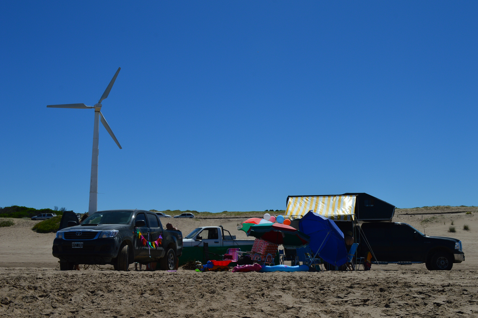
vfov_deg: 31.8
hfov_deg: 46.4
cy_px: 159
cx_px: 239
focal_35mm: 42
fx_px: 557
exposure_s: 1/500
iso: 180
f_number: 11
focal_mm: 28
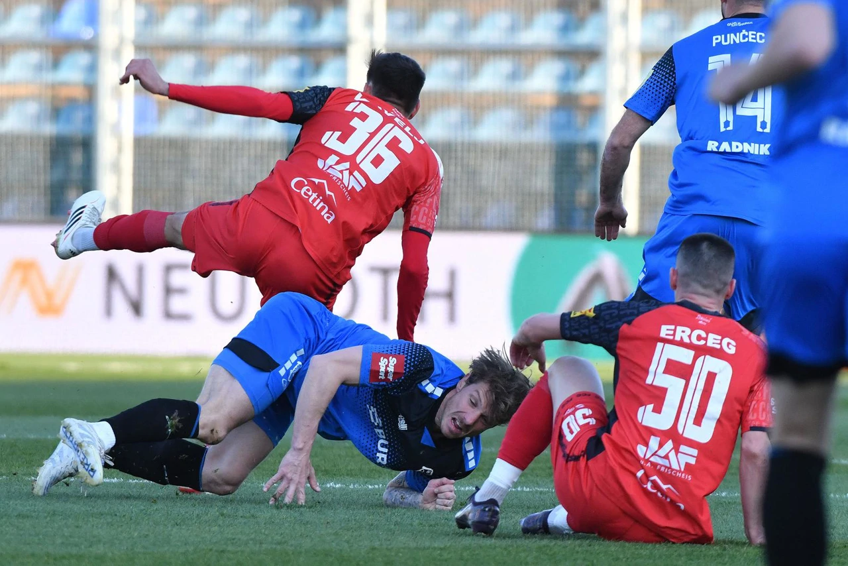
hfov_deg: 6.1
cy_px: 283
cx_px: 424
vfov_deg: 4.0
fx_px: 8010
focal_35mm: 340
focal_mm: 340
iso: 1000
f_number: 5
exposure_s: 1/1250
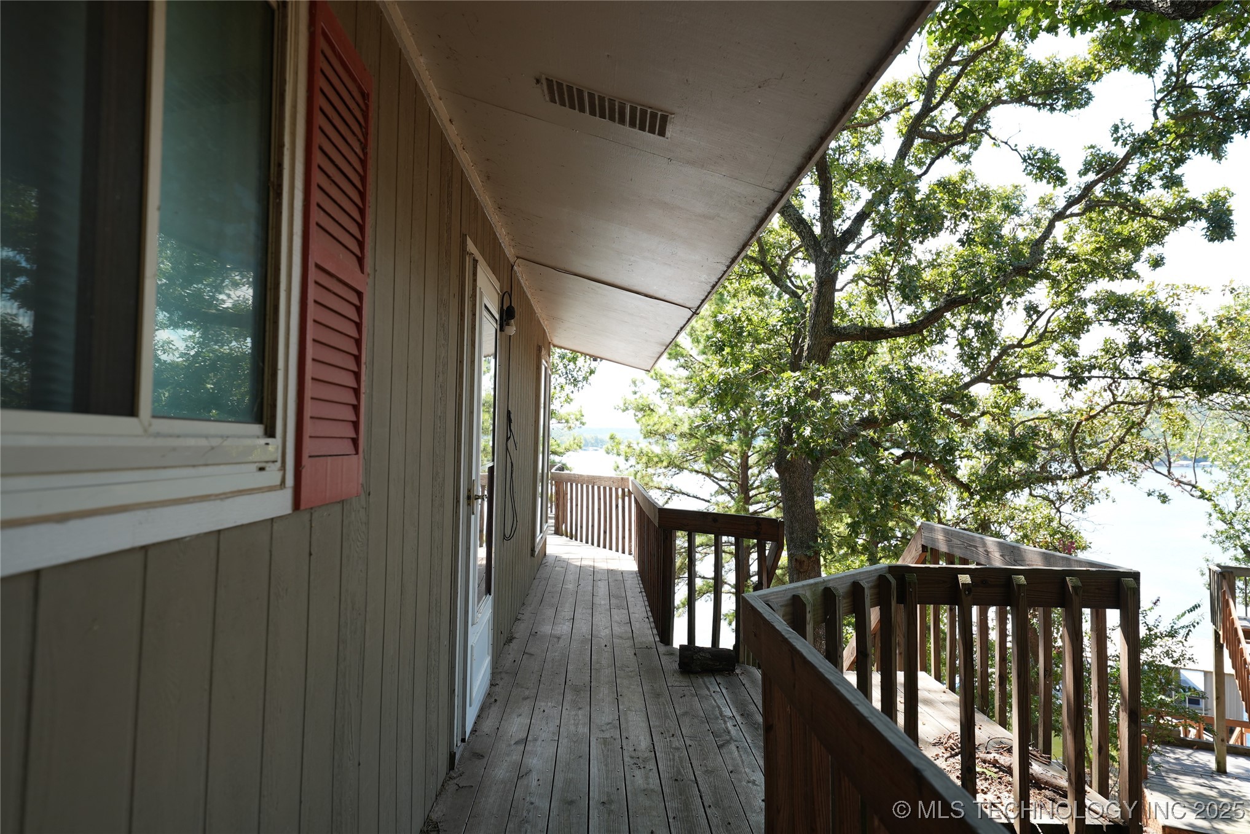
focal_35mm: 24
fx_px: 834
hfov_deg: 73.7
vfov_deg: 53.2
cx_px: 625
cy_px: 417
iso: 80
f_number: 4.5
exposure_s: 1/80
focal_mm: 24
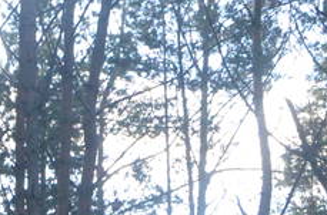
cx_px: -263
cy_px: 493
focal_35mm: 242
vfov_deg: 5.5
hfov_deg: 8.2
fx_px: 2186
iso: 2500
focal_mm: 23
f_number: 9
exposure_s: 1/320
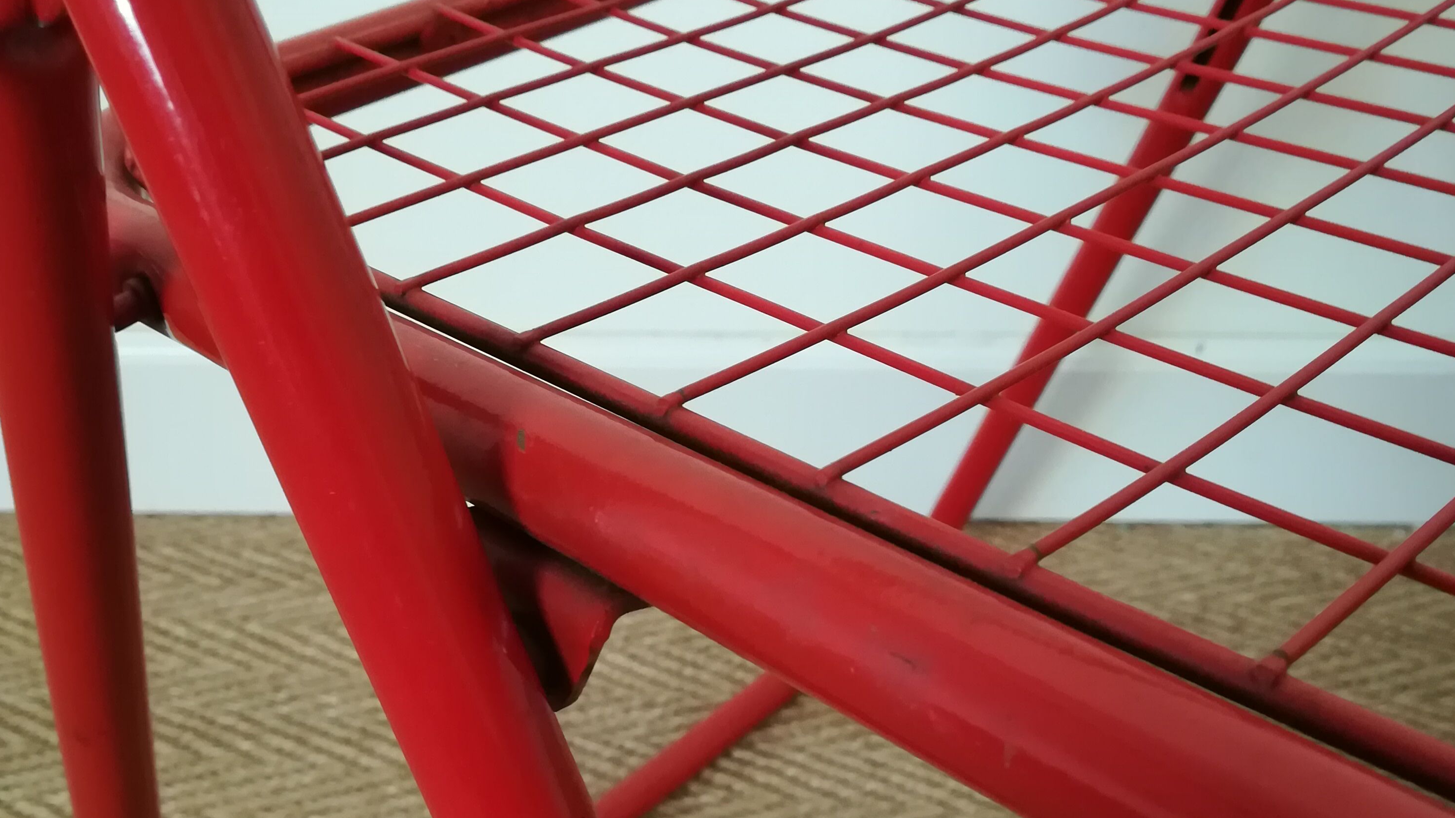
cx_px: 729
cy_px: 462
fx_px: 1466
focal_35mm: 38
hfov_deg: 52.8
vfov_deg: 31.2
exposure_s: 1/30
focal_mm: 3.83
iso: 400
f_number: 2.2
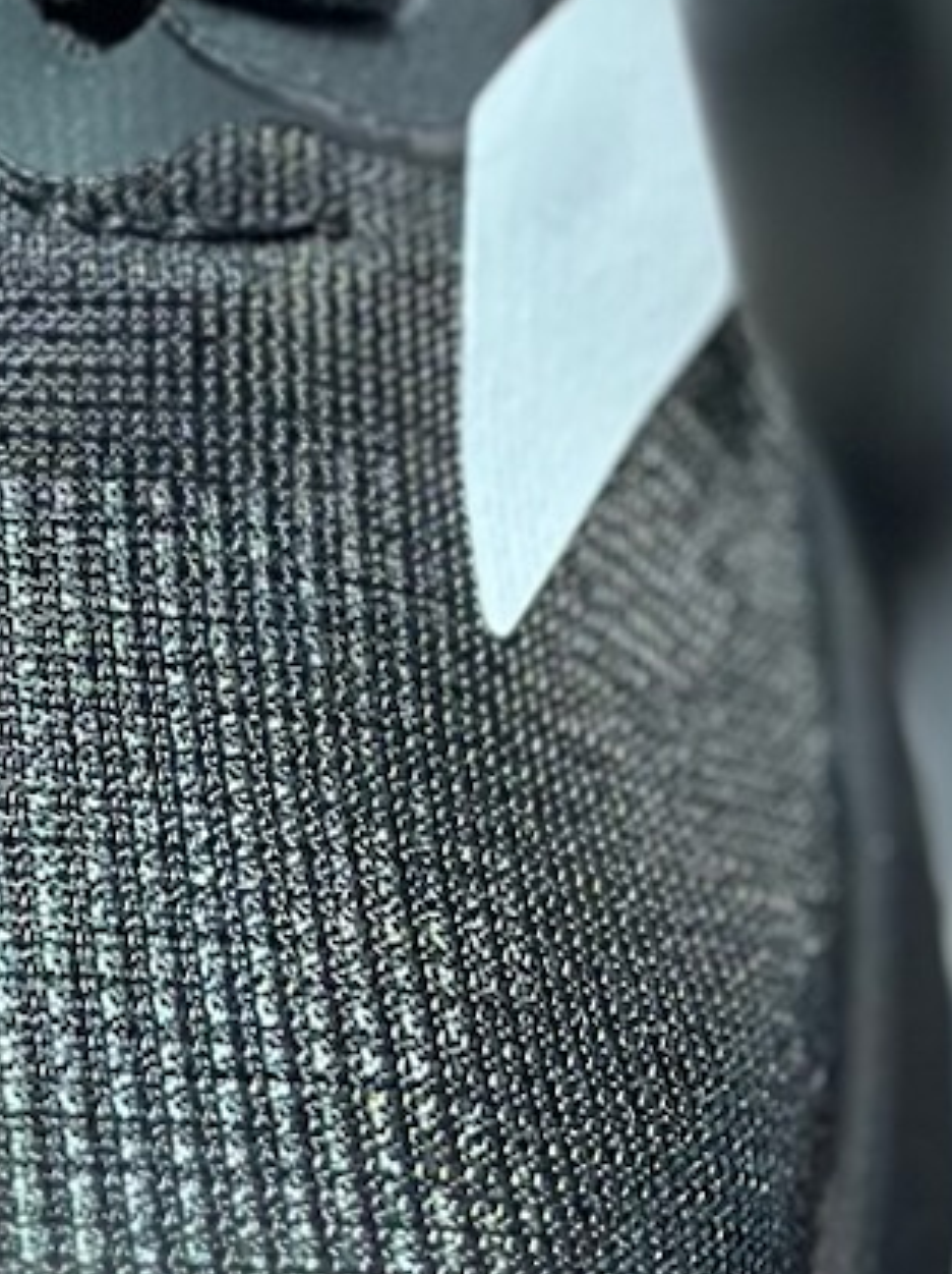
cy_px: -342
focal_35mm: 236
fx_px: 8667
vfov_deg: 8.3
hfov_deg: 6.3
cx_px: -180
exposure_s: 1/251
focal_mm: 6.86
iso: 80
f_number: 1.78
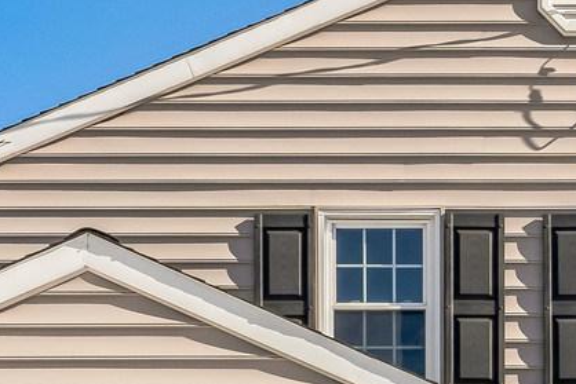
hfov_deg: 13.9
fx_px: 2353
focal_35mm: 147
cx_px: 393
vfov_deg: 9.1
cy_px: 562
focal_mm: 30
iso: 500
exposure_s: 1/800
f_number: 11
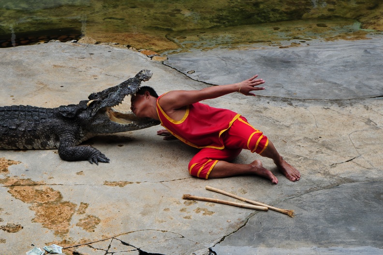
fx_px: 1116
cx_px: 192
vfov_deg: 13.0
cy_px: 128
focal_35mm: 105
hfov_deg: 19.5
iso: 200
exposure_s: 1/320
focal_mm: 70
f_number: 9
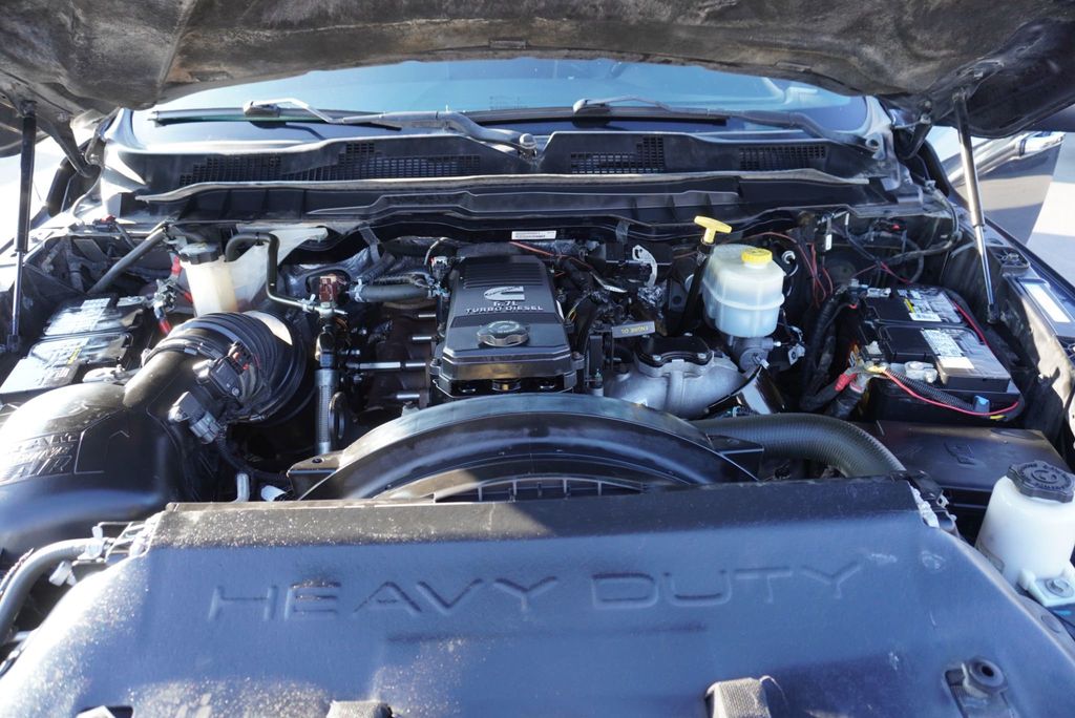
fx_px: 717
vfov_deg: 53.2
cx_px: 538
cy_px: 359
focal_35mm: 24
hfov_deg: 73.7
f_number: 4
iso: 400
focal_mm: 16
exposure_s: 1/160
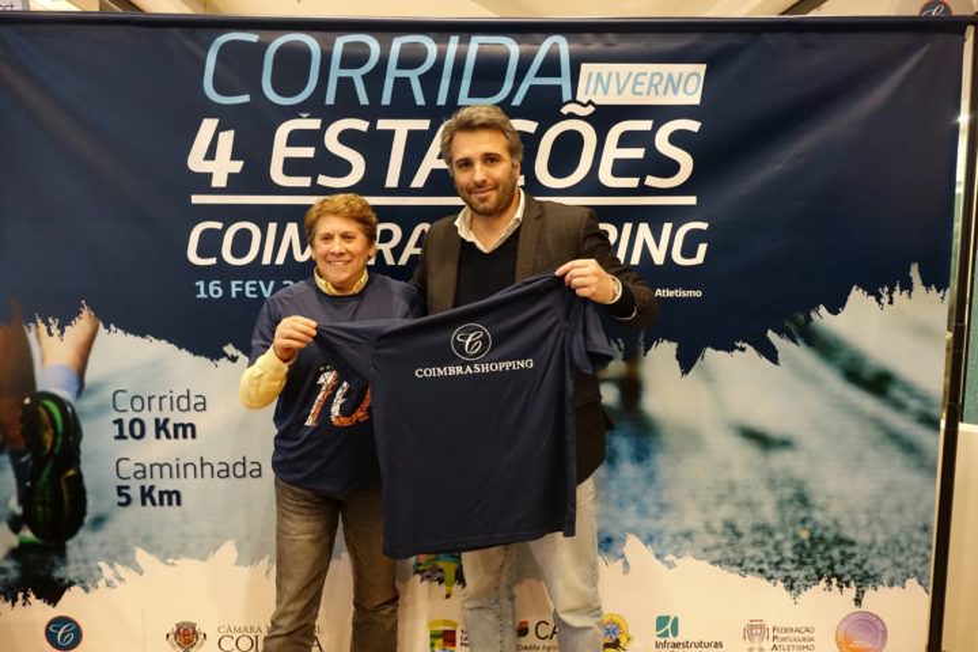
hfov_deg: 67.4
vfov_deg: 47.9
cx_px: 489
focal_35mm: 27
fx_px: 733
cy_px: 326
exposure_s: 1/60
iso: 2000
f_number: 2.8
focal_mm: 9.87
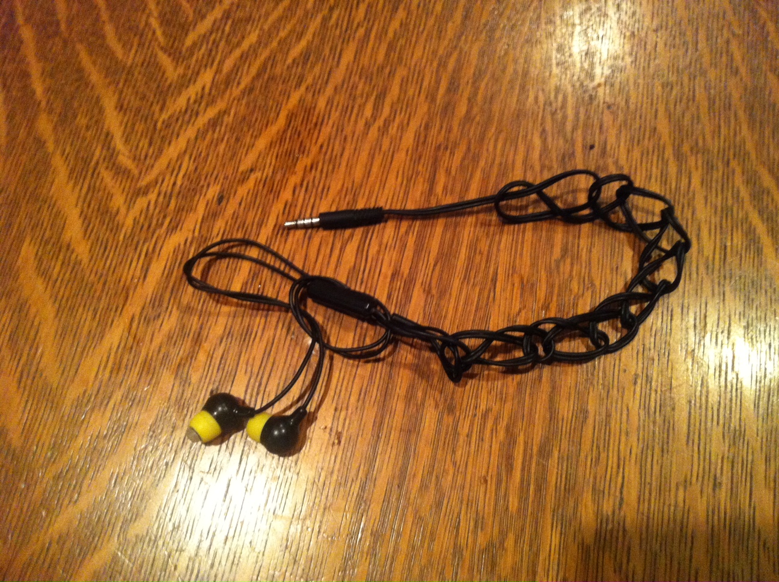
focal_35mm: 35
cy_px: 291
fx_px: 786
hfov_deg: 52.7
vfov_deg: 40.6
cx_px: 390
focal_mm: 3.85
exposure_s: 1/15
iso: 500
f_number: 2.8
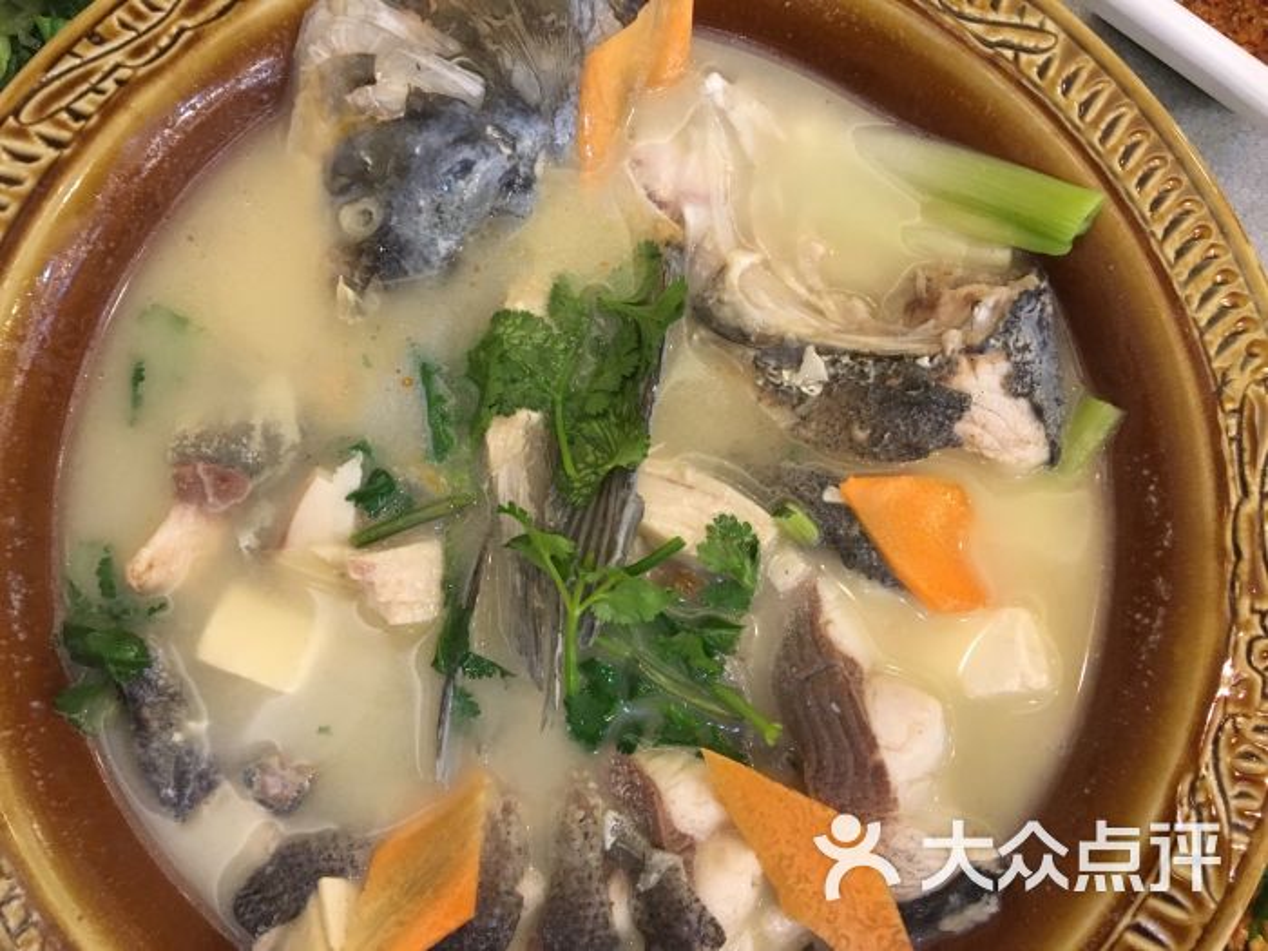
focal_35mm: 29
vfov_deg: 48.2
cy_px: 476
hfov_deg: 61.7
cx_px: 634
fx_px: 1062
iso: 250
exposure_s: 1/33
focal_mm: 4.15
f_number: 2.2
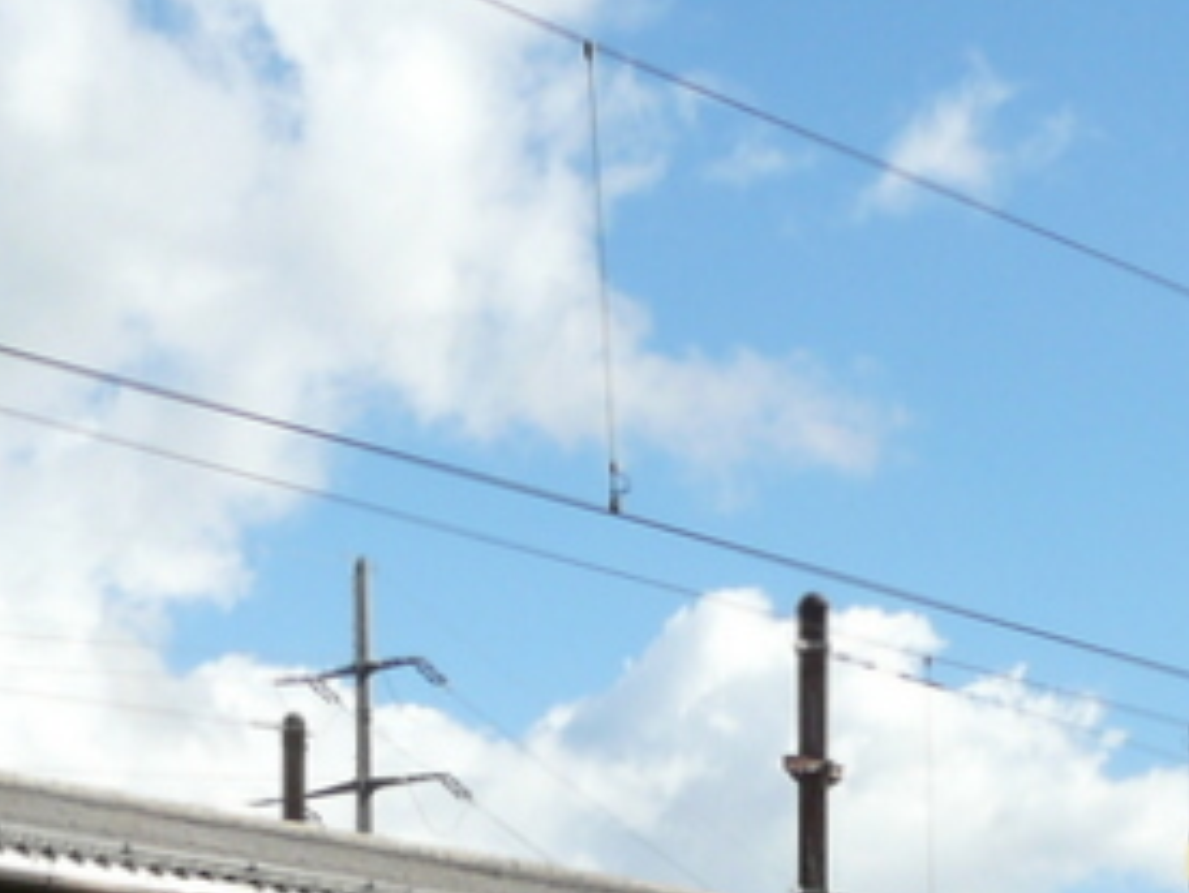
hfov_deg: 19.3
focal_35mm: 101
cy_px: 1597
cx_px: 249
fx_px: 3471
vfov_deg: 13.2
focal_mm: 4.6
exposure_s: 1/400
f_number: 5.6
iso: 100
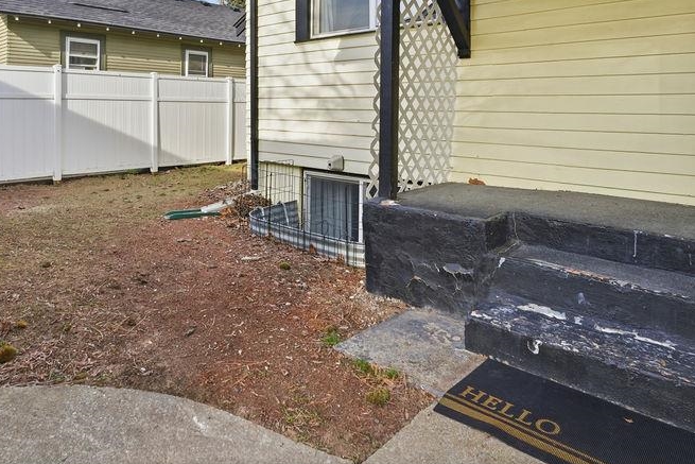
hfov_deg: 70.3
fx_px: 483
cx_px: 259
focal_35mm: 25
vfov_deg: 48.9
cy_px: 106
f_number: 8
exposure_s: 1/640
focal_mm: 16
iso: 100
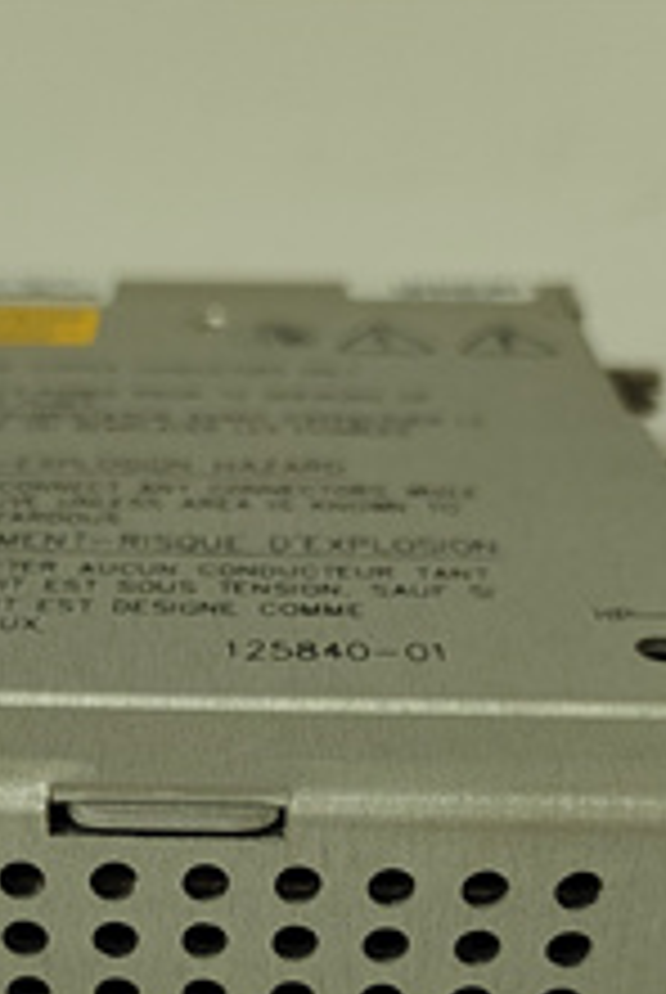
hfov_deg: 24.9
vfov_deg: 35.4
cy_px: 821
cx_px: 176
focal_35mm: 54
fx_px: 1494
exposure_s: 1/100
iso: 1619
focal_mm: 5.52
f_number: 1.9
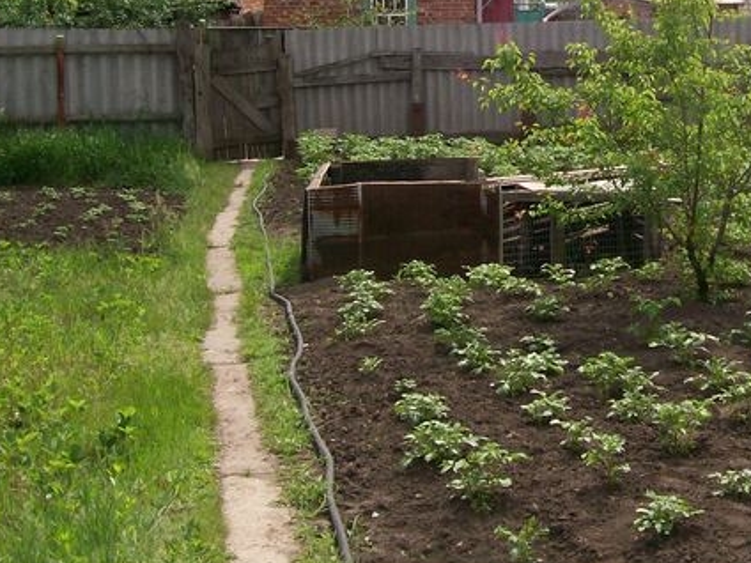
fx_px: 1475
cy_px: 66
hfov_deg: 28.2
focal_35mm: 68
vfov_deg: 21.2
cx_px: 546
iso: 80
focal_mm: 6
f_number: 4.8
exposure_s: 1/497
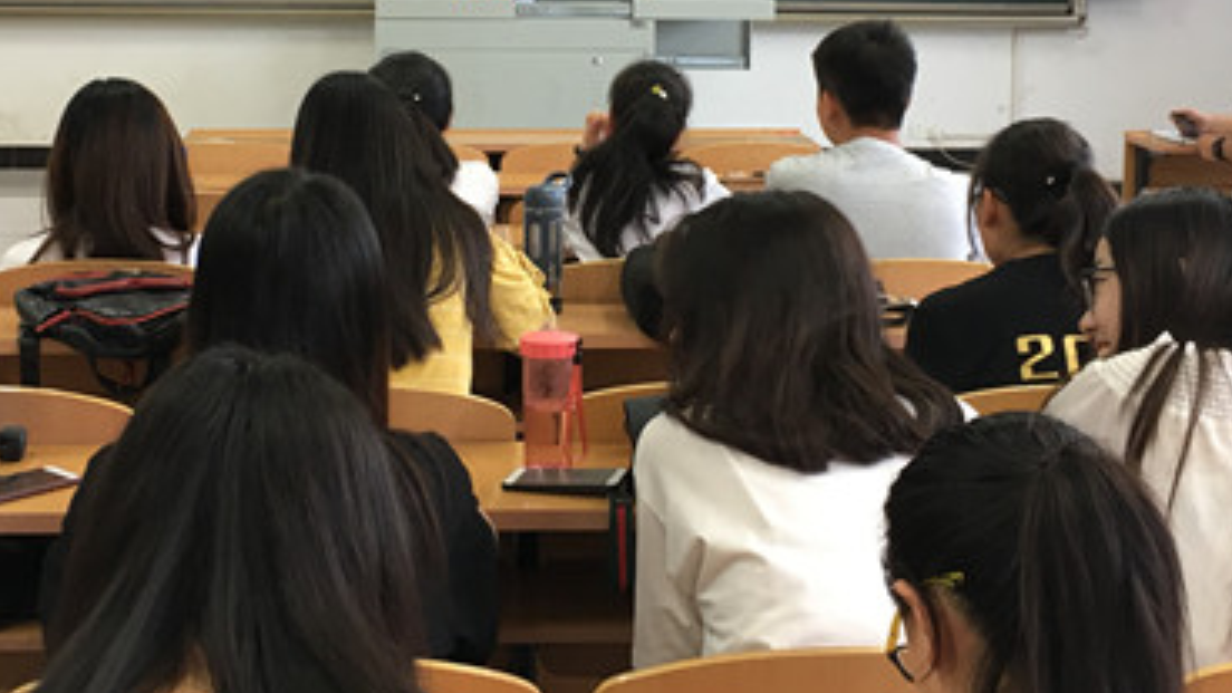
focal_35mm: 55
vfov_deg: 21.4
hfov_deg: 37.8
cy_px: 97
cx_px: 556
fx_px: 1797
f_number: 2.2
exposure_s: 1/33
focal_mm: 4.15
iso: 80
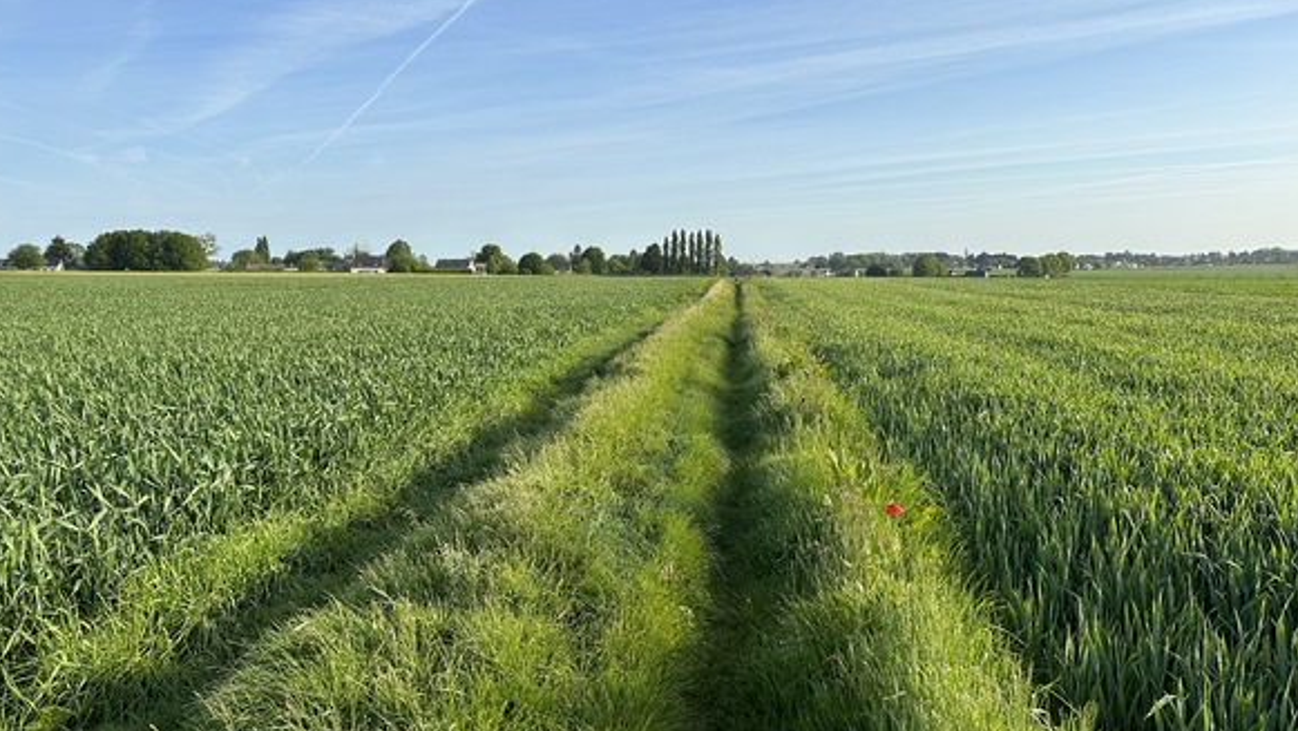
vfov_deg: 42.8
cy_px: 308
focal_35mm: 27
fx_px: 929
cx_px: 655
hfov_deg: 69.9
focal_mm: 6.86
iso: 80
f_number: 1.78
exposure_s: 1/3472
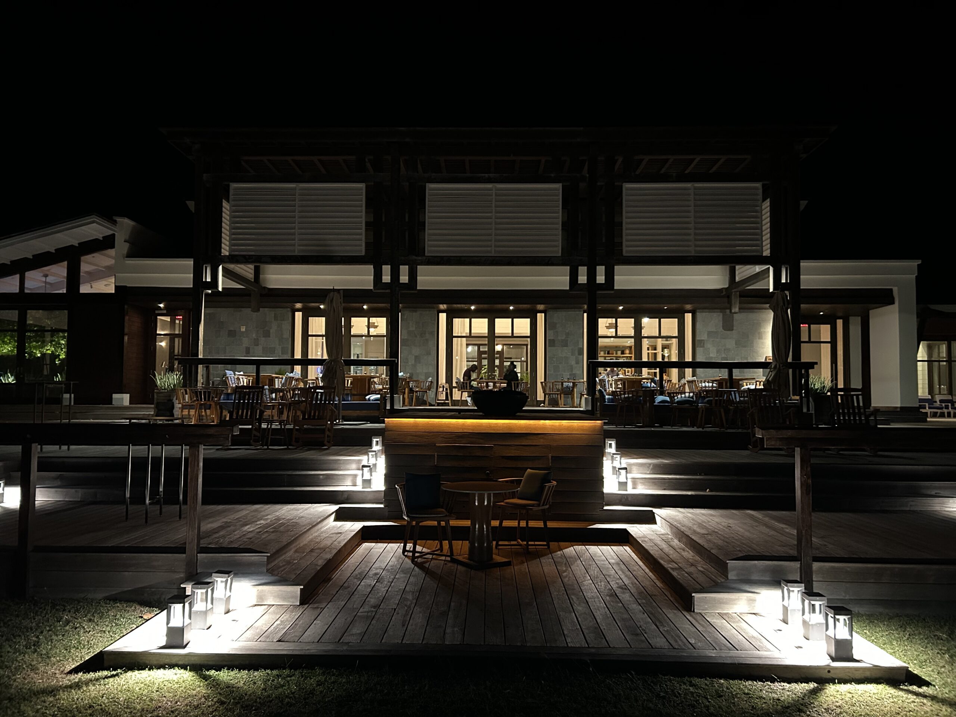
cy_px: 358
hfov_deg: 67.3
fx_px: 718
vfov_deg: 53.1
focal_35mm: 26
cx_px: 478
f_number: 1.5
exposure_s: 1/30
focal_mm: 5.7
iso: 1000
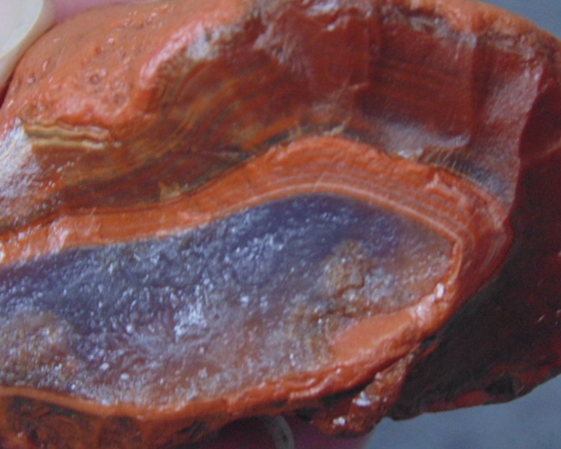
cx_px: 289
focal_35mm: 125
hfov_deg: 15.4
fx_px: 2076
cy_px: 224
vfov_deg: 12.3
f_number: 4.8
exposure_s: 1/20
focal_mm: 21.3
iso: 400
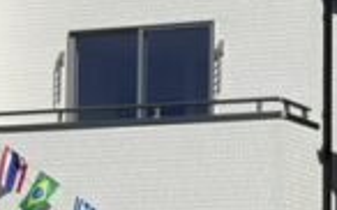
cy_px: 204
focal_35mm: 233
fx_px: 2138
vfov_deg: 5.6
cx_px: 143
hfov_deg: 9.0
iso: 20
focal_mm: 7.5
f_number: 2.2
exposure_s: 1/3534
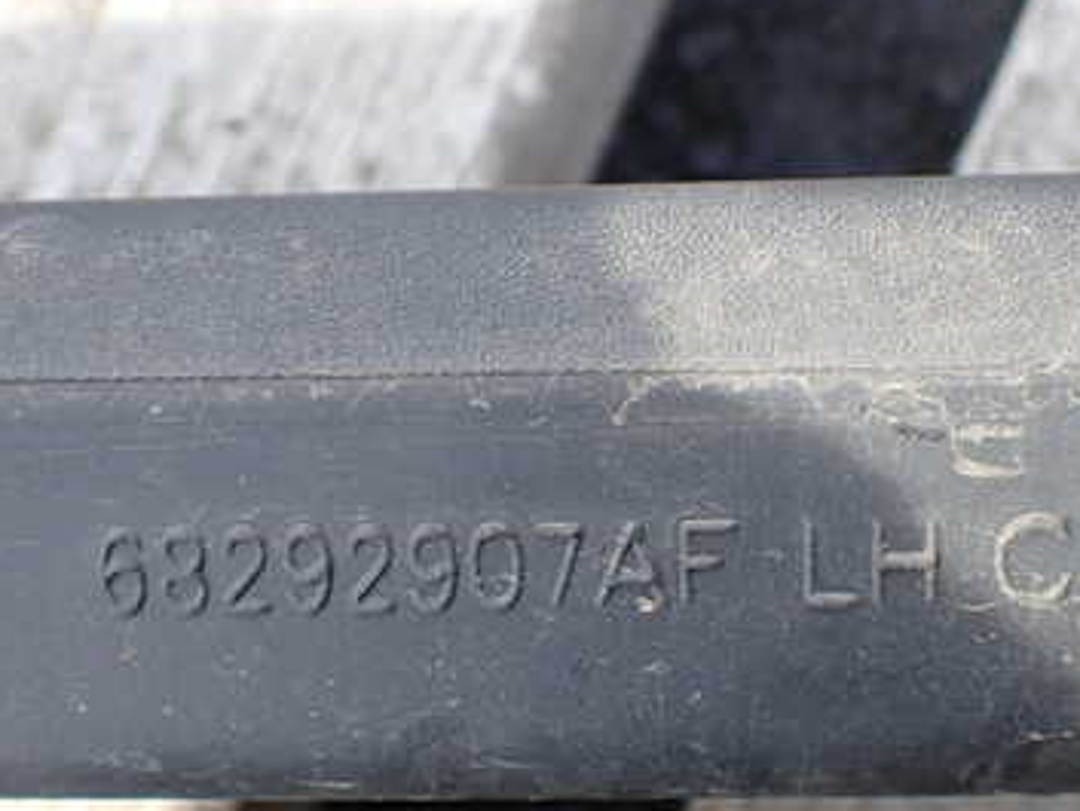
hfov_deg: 37.5
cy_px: 502
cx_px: 566
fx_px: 1592
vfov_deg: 28.5
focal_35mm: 51
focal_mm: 5.4
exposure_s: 1/250
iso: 100
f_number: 2.3
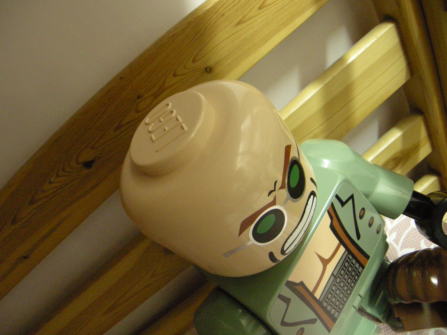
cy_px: 167
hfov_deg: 51.3
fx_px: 465
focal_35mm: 36
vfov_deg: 39.7
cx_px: 218
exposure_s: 1/9.1
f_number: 2.7
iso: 800
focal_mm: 7.5
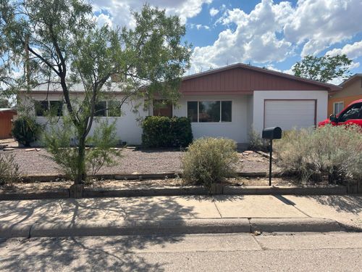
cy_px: 136
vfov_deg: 53.1
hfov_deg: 67.3
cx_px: 181
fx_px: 272
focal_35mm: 26
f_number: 1.5
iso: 50
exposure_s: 1/4115
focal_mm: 5.7
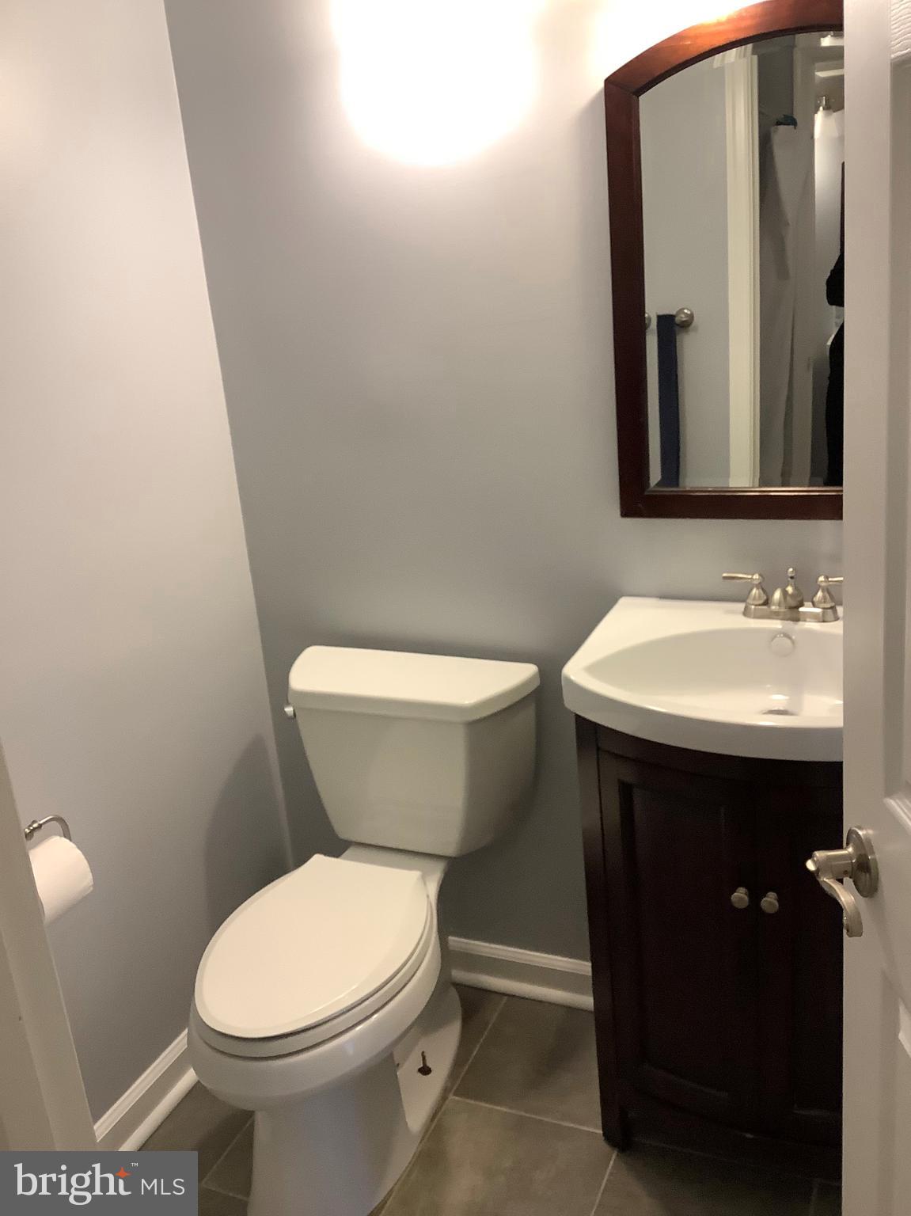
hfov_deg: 45.4
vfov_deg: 58.4
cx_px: 456
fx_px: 1088
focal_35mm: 31
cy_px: 608
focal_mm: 3.3
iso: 200
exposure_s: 1/60
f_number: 2.4
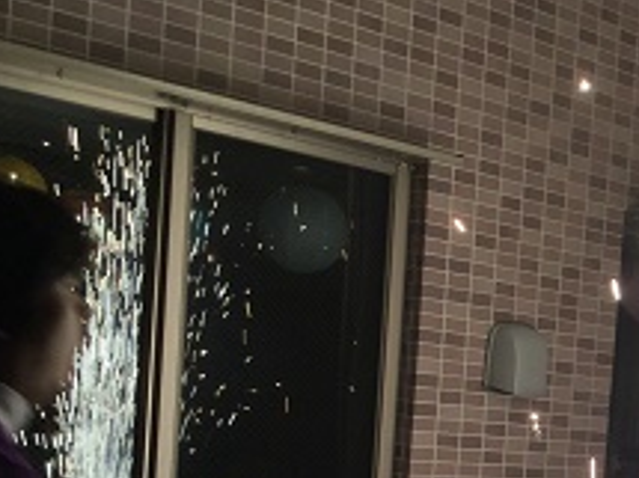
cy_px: 500
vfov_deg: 19.7
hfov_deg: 24.9
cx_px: 722
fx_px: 1328
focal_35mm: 72
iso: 32
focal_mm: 3.3
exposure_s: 1/60
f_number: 2.4
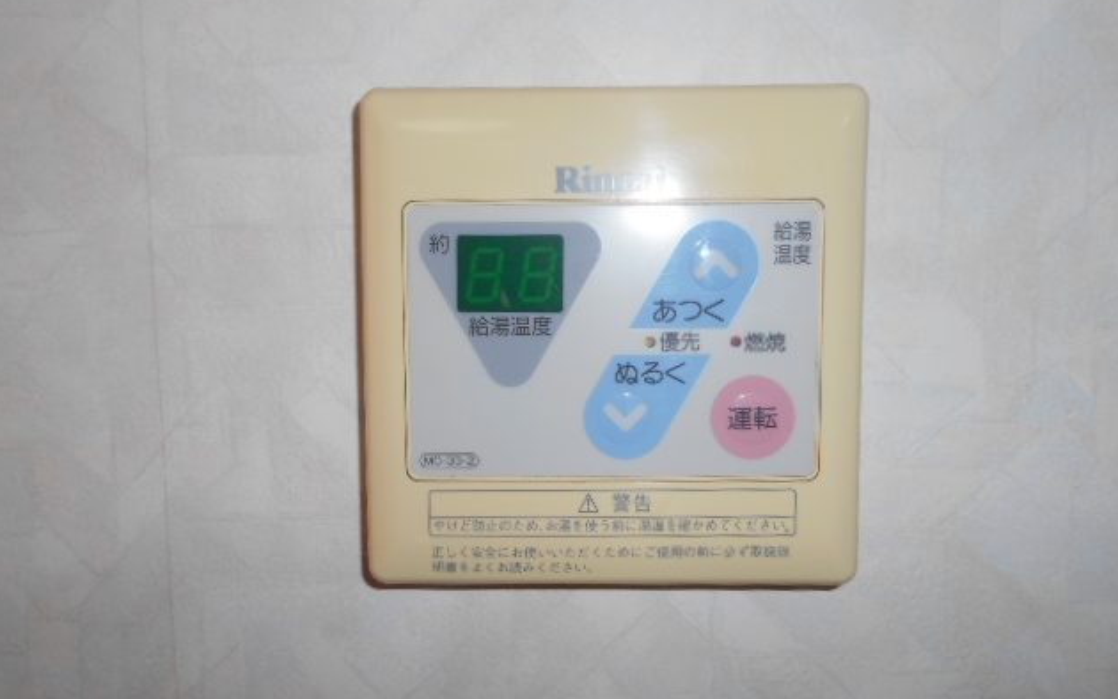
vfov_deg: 44.6
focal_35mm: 28
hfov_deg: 66.5
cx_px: 557
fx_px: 853
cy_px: 344
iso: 80
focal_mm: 4.6
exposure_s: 1/30
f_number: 3.2
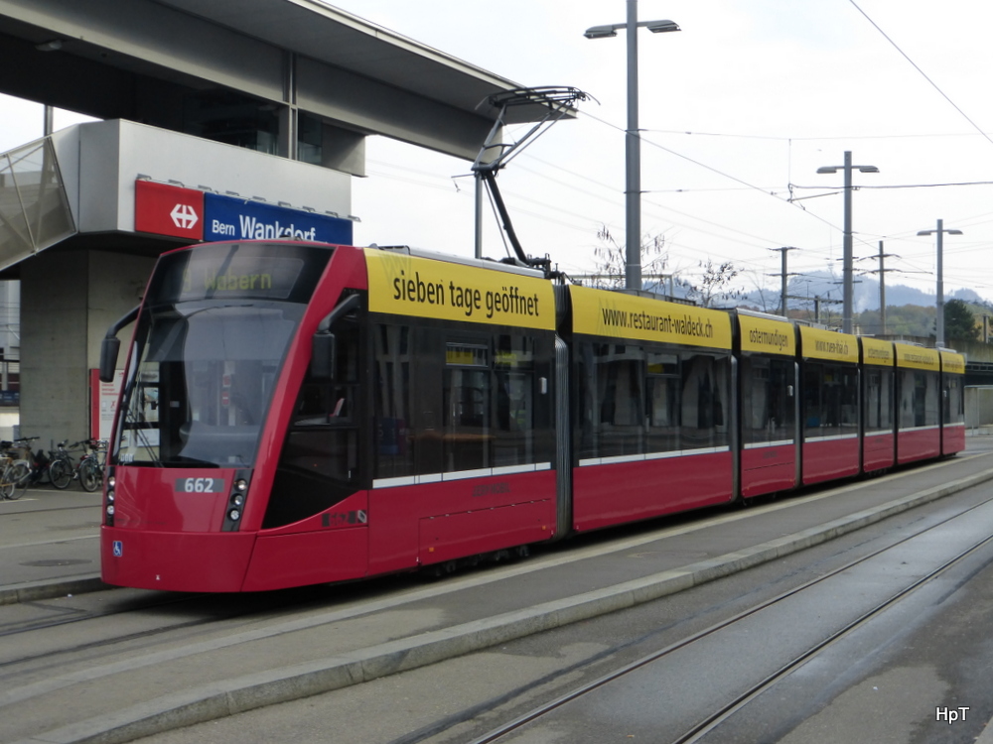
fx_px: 1520
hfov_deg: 36.2
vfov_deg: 27.5
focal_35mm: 53
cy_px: 372
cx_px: 496
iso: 160
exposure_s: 1/250
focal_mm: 9
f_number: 4.4
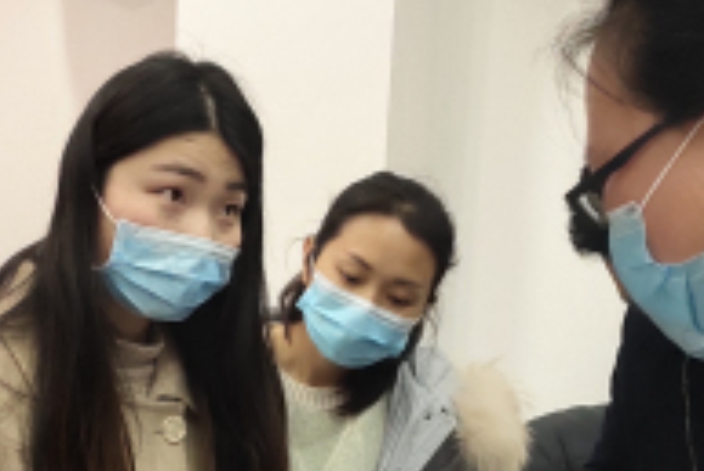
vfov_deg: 21.1
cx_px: 153
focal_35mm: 62
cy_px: 491
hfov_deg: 31.6
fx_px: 1213
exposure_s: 1/397
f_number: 1.79
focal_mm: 4.76
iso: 56
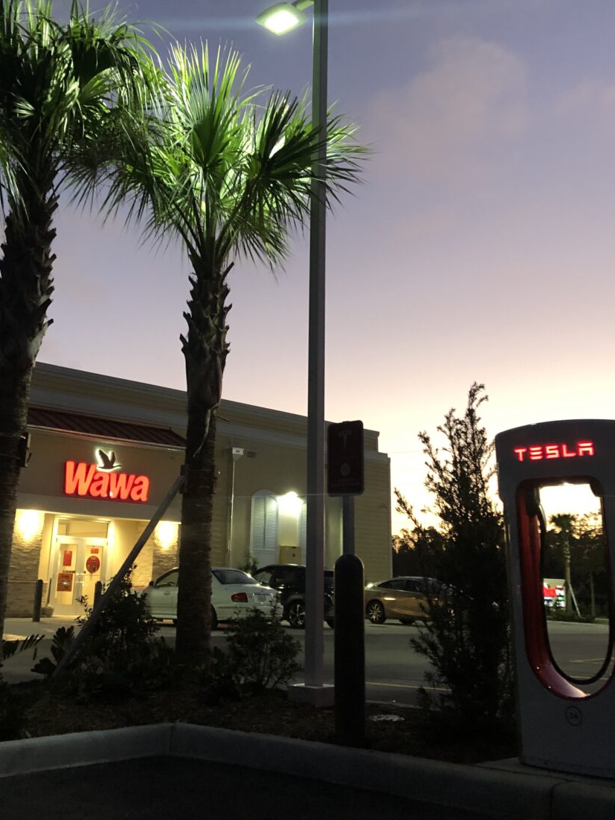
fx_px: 924
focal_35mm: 39
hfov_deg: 36.8
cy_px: 264
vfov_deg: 47.0
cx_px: 287
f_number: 1.8
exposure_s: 1/15
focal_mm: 4
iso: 80
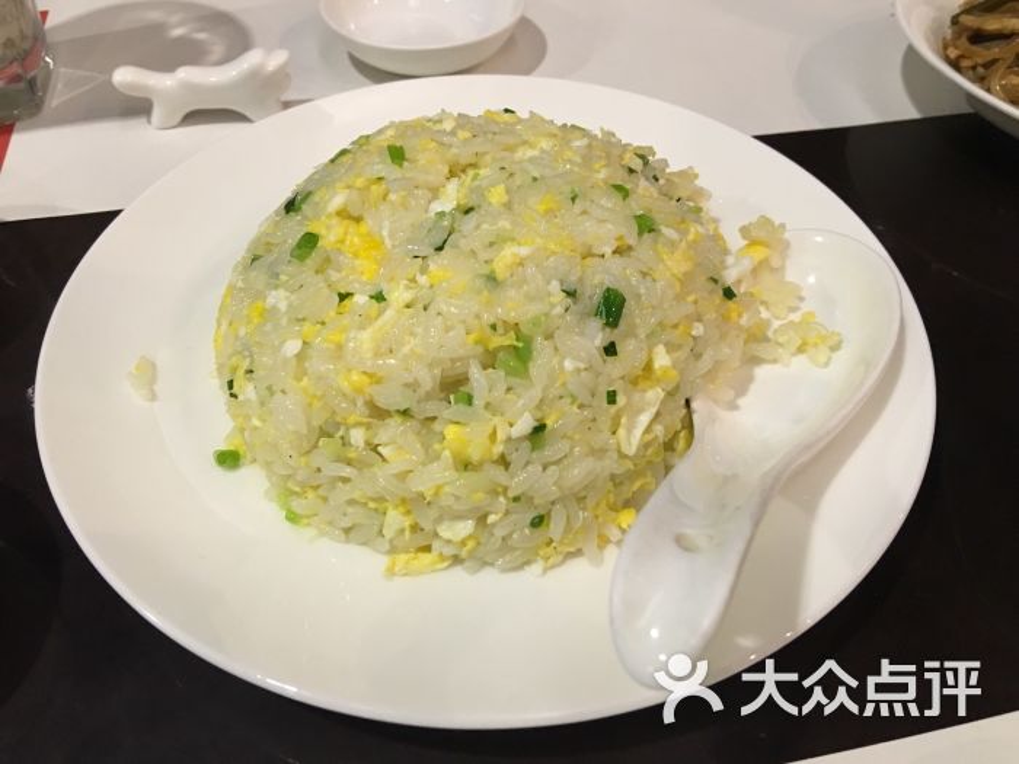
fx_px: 854
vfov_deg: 48.2
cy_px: 382
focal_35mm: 29
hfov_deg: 61.7
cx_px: 510
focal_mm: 4.15
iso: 80
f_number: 2.2
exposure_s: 1/10
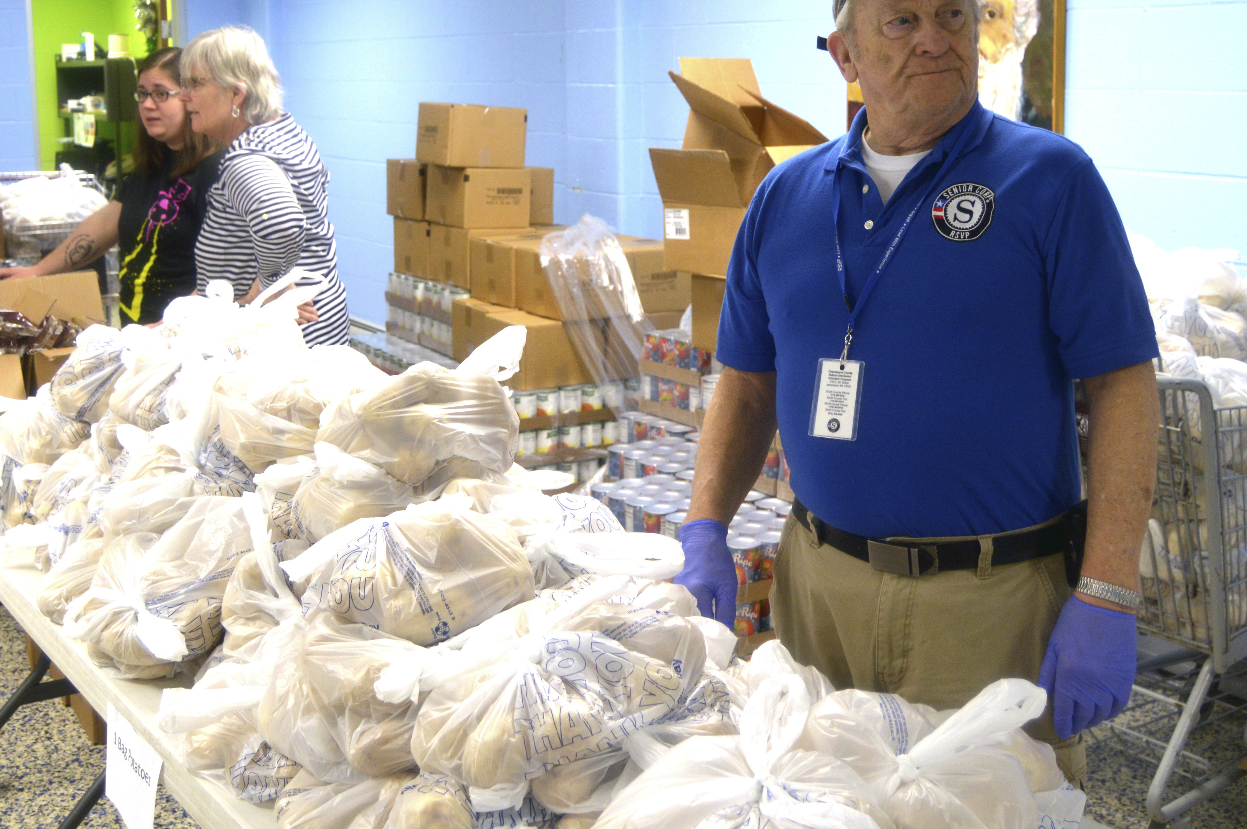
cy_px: 320
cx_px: 577
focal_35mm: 45
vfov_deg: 29.7
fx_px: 1557
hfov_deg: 43.6
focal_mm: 22
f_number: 3.5
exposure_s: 1/80
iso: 400
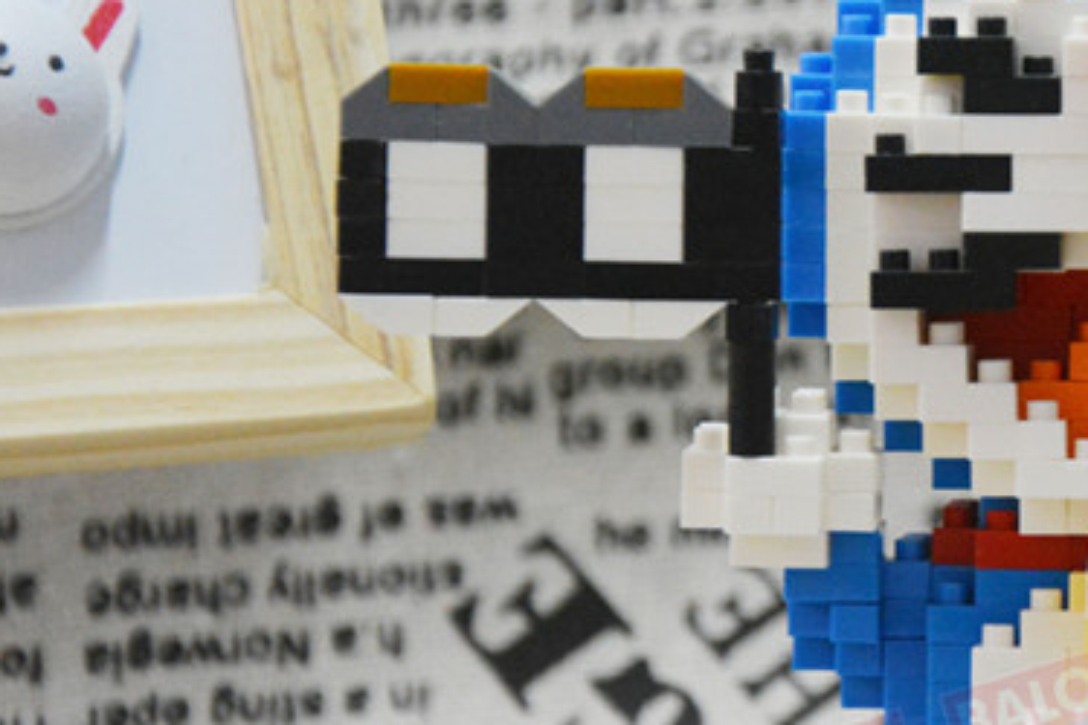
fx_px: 9459
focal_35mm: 313
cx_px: 1100
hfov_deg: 6.6
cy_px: 365
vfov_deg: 4.4
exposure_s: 1/30
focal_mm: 92
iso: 3200
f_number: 5.6
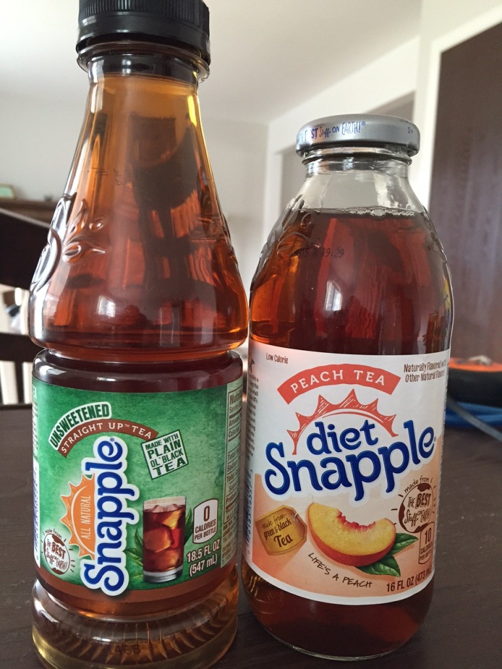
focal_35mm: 29
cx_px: 251
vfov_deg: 61.7
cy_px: 334
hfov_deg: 48.2
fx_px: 561
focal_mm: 4.15
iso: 125
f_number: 2.2
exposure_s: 1/30
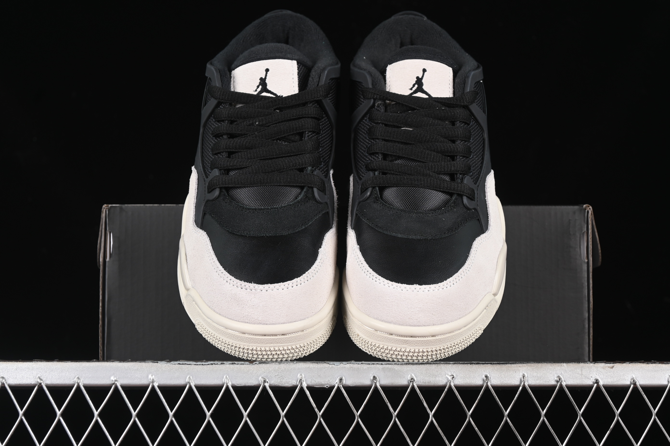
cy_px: 223
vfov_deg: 18.2
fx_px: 1396
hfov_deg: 27.0
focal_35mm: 75
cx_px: 335
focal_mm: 50
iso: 160
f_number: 6.3
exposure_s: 1/60
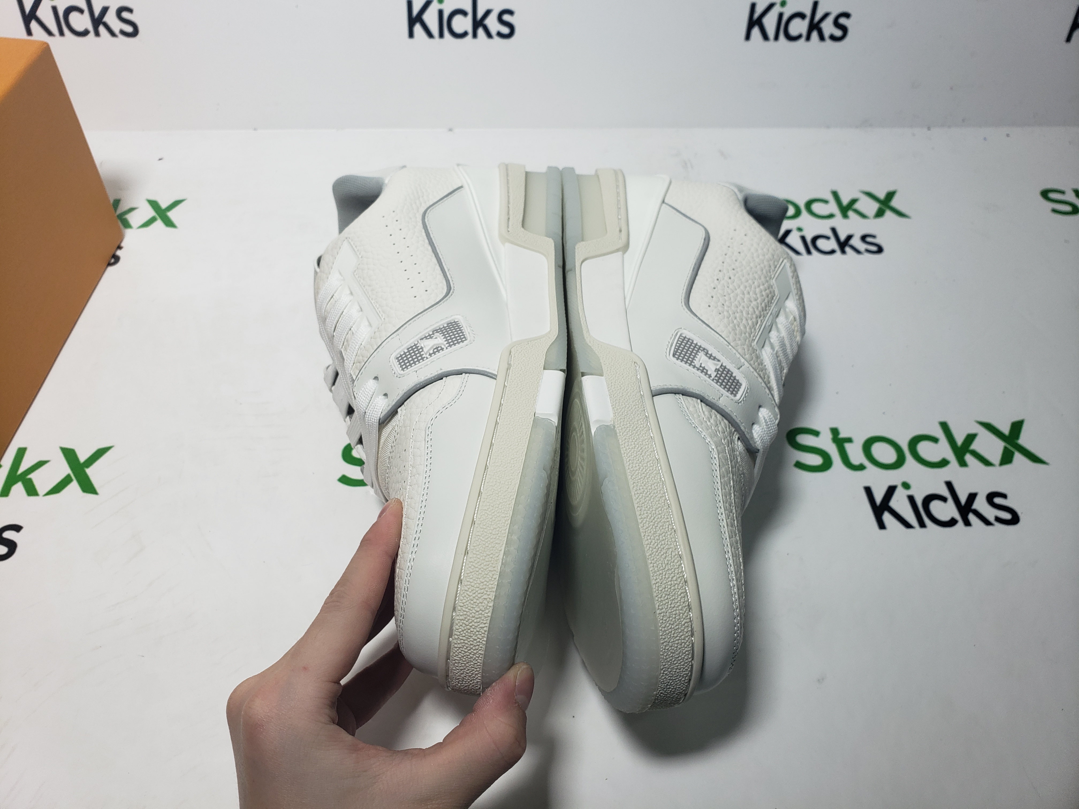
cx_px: 540
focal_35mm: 26
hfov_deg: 67.3
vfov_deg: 53.1
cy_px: 404
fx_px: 810
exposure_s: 1/232
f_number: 2.4
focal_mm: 4.3
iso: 50
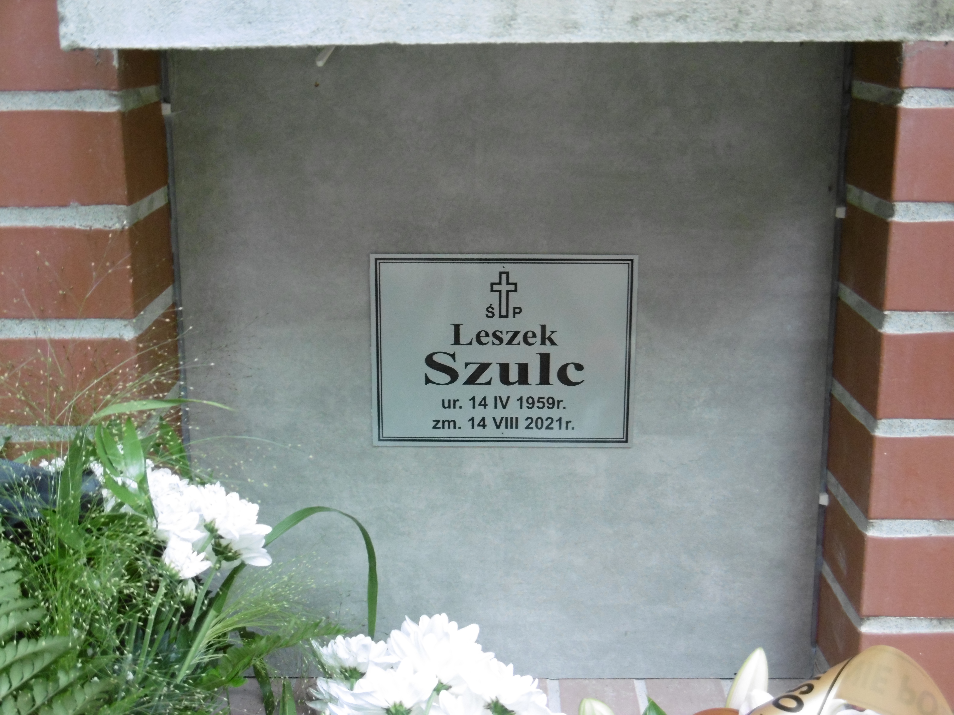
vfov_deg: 28.6
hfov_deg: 37.5
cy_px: 358
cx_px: 477
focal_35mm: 51
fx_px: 1406
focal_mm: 9.2
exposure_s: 1/60
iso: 320
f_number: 4
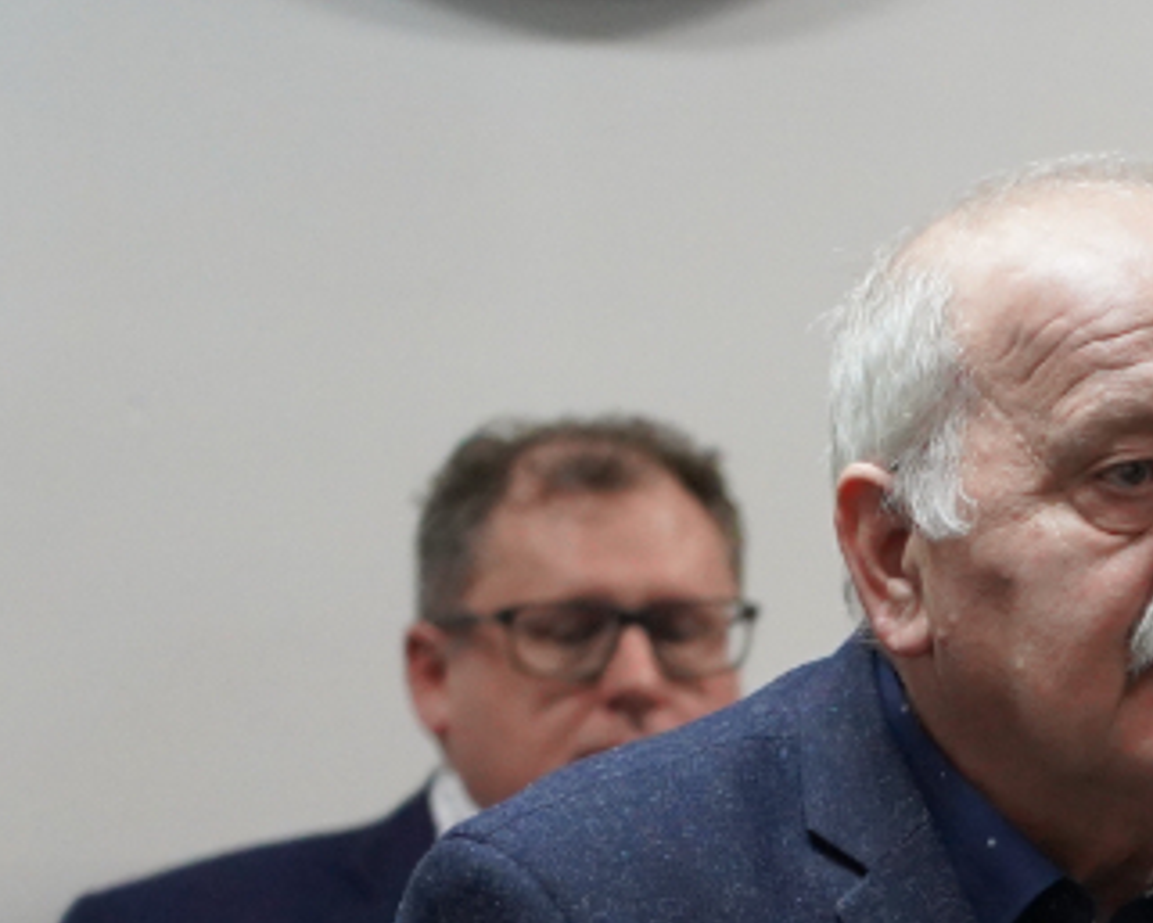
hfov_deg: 4.9
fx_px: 13483
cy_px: 1481
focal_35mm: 395
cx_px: 1638
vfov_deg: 3.9
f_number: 4
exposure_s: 1/160
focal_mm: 104
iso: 5000
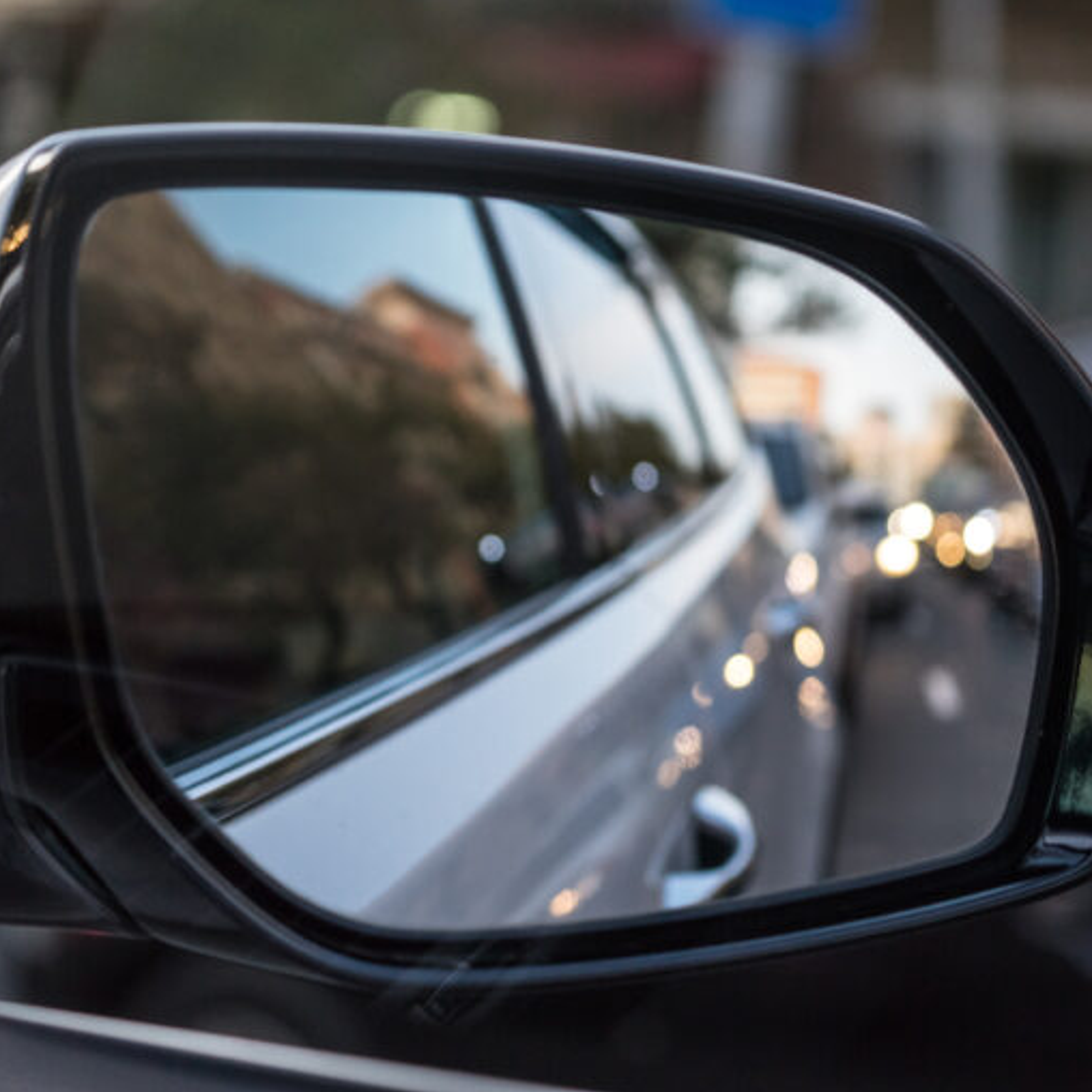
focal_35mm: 90
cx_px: 767
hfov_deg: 19.2
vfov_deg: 19.3
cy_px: 544
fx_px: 3212
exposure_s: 1/160
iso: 1600
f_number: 4
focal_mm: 70
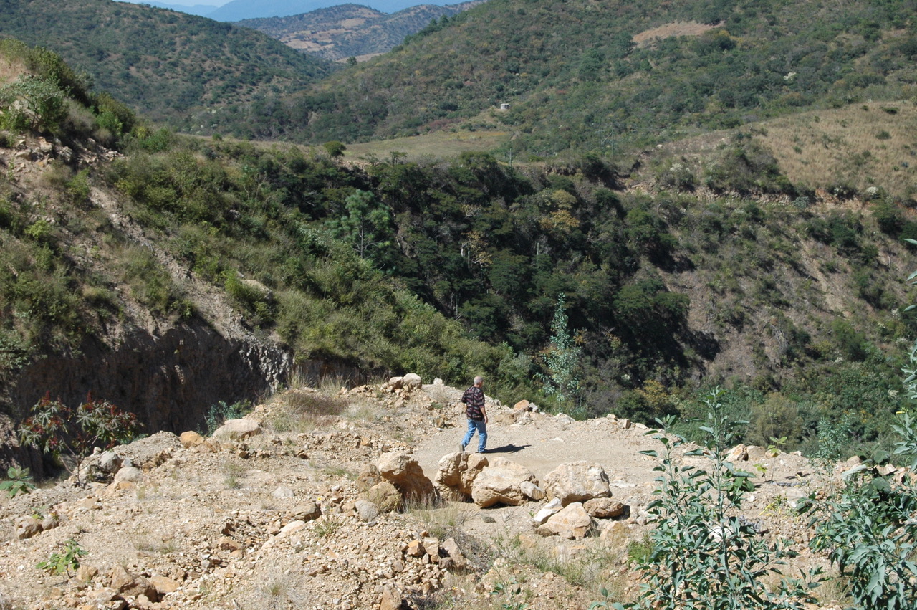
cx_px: 458
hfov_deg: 24.6
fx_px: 2100
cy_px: 305
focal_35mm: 82
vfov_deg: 16.5
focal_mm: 55
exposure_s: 1/500
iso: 400
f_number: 11
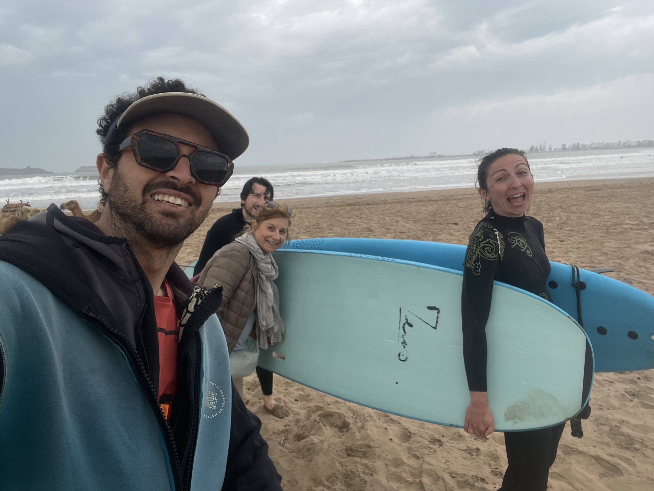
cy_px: 246
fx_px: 435
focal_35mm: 23
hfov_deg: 73.9
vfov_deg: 58.9
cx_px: 327
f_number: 2.2
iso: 25
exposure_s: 1/702
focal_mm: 2.71
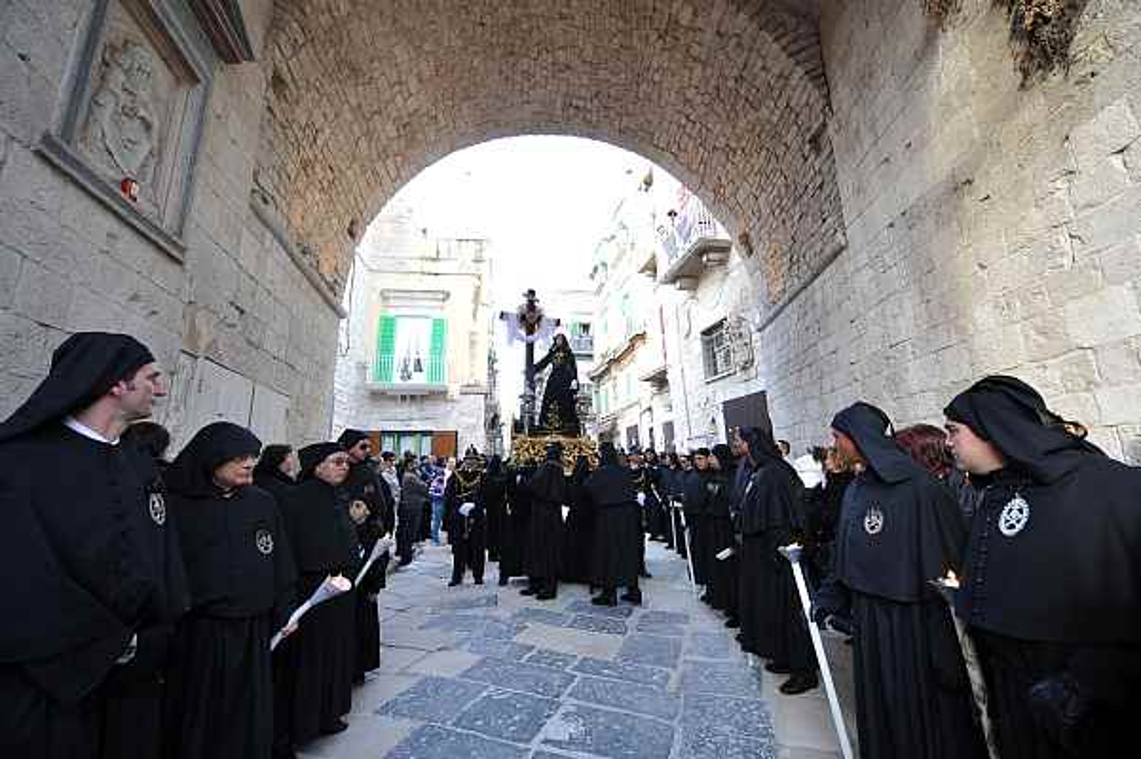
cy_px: 380
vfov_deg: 81.1
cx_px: 570
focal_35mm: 14
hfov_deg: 104.3
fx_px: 443
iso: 400
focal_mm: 14
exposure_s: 1/100
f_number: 4.5
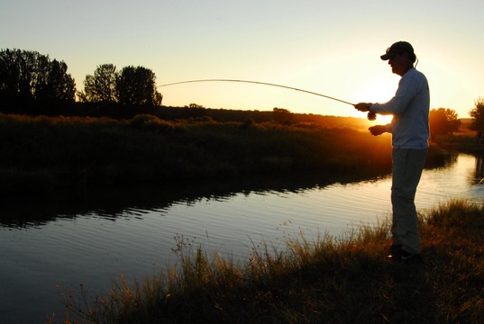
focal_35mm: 42
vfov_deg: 32.0
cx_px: 242
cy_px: 162
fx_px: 566
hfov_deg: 46.3
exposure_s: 1/500
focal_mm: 28
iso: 800
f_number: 11
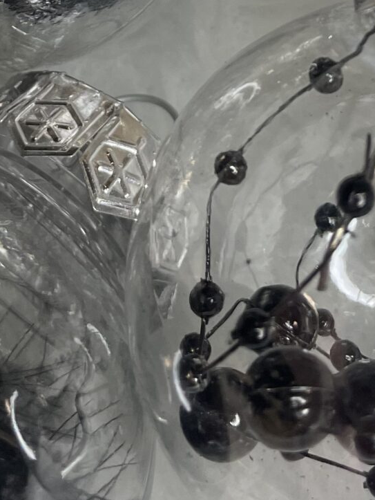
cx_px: 175
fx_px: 1328
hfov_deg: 16.1
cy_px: -182
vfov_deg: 19.4
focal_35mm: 92
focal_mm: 4.2
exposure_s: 1/100
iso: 100
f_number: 1.6
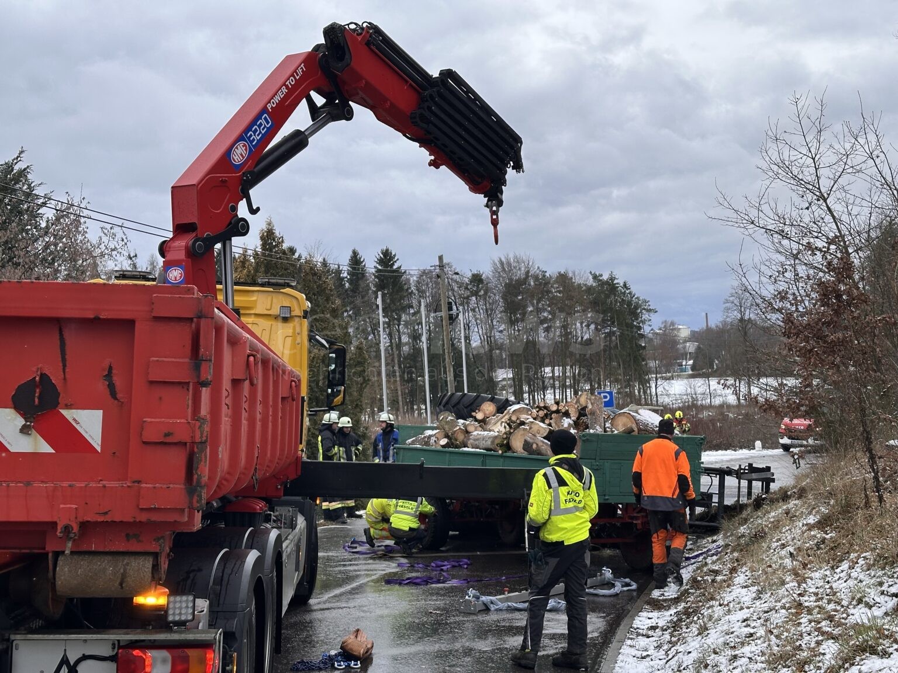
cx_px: 449
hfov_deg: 39.7
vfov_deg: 30.3
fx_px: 1245
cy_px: 336
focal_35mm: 48
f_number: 1.78
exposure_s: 1/1171
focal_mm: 6.86
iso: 64
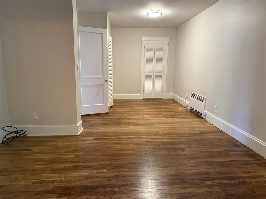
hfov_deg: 71.6
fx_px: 184
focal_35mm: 24
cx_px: 133
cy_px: 100
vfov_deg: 56.8
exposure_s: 1/60
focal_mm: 6.76
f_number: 1.78
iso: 250
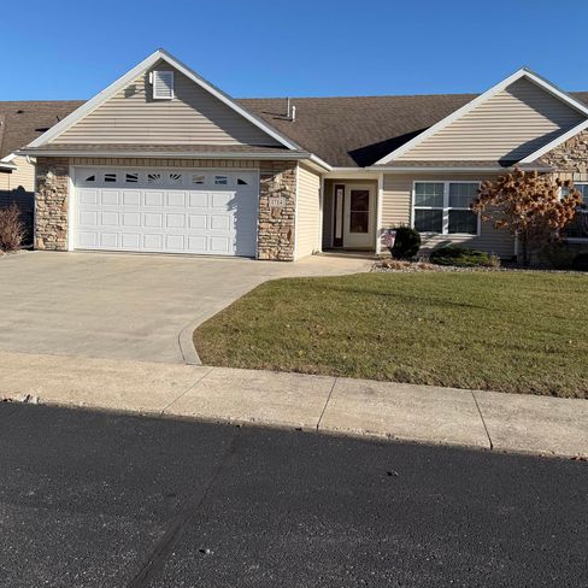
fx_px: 557
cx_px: 292
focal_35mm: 29
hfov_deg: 55.6
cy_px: 231
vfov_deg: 55.2
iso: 80
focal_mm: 6.76
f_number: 1.78
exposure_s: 1/4673
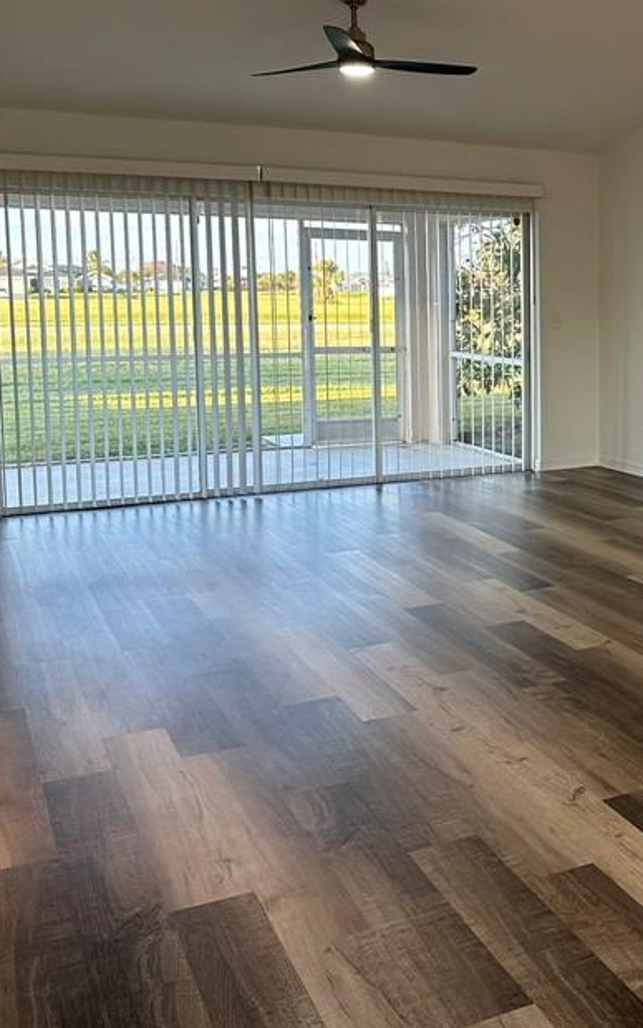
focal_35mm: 42
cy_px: 426
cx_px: 668
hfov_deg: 28.4
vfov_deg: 47.0
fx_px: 1177
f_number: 1.78
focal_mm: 6.86
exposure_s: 1/120
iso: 160
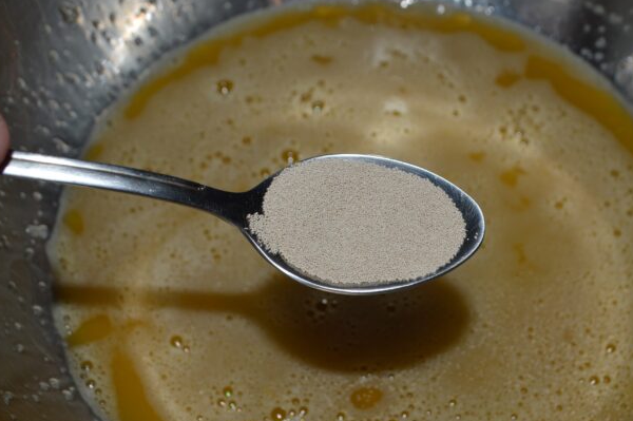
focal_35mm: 49
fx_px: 861
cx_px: 358
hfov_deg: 40.3
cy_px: 218
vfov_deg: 27.5
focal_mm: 28
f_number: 8
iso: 100
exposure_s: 1/60
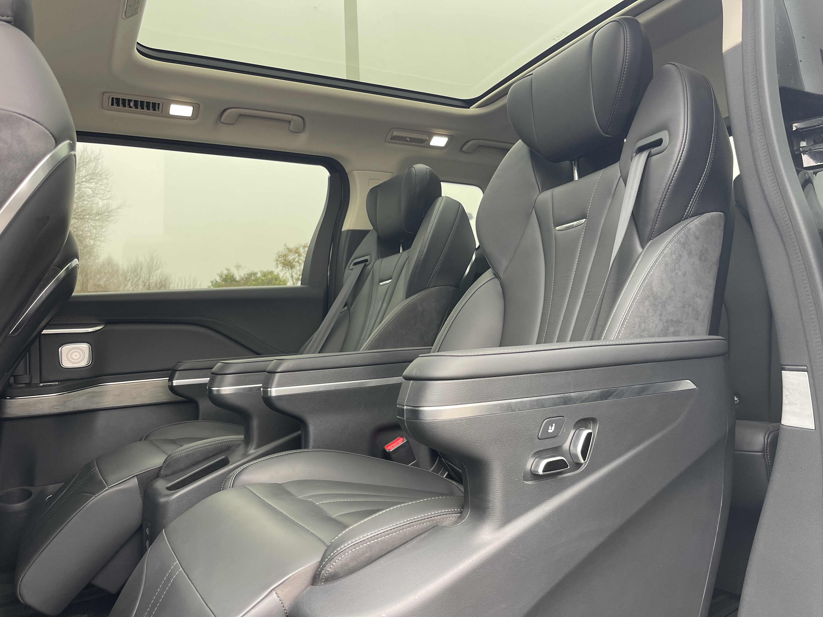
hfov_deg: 69.4
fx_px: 594
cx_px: 412
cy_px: 308
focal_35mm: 25
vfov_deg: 54.9
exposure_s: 1/121
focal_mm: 5.1
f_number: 1.6
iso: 100
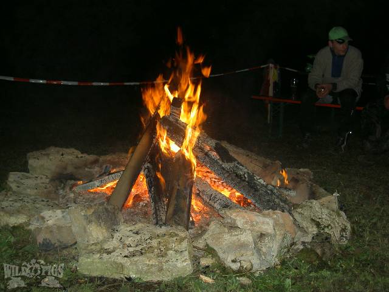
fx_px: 438
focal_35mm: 39
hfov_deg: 47.9
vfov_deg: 36.8
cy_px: 146
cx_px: 194
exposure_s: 1/60
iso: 100
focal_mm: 8
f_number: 2.8
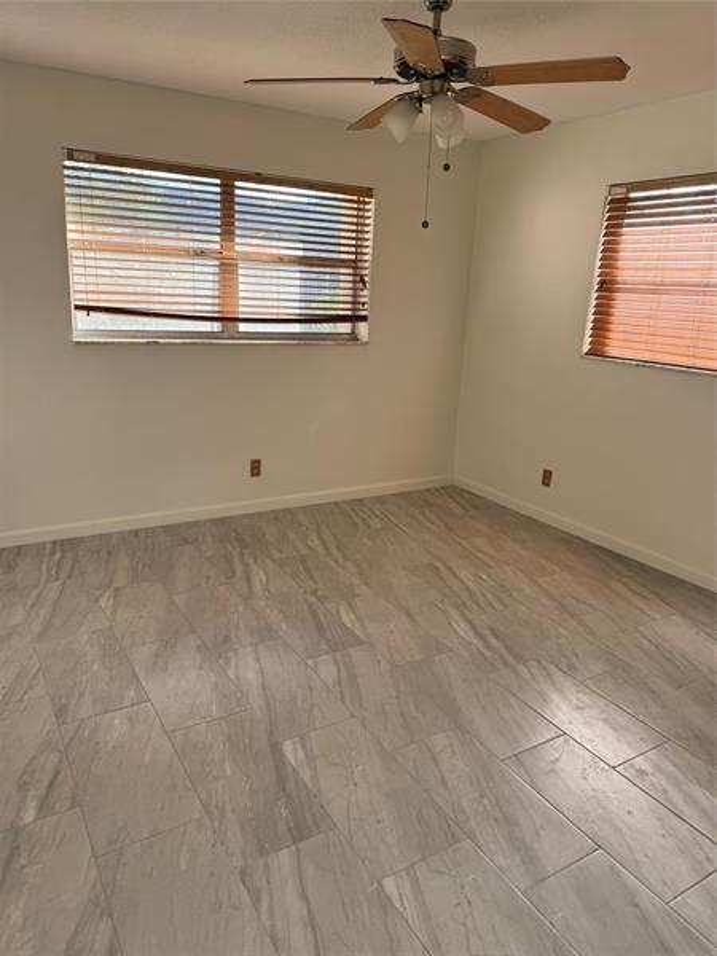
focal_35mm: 24
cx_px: 358
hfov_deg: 56.8
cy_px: 478
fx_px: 663
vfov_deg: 71.6
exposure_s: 1/377
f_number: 1.78
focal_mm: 6.76
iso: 100
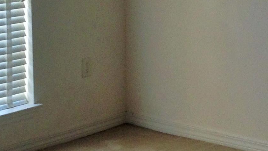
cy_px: 29
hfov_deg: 16.4
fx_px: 910
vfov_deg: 9.4
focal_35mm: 128
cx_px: 267
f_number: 2.4
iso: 50
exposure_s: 1/40
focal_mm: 4.12
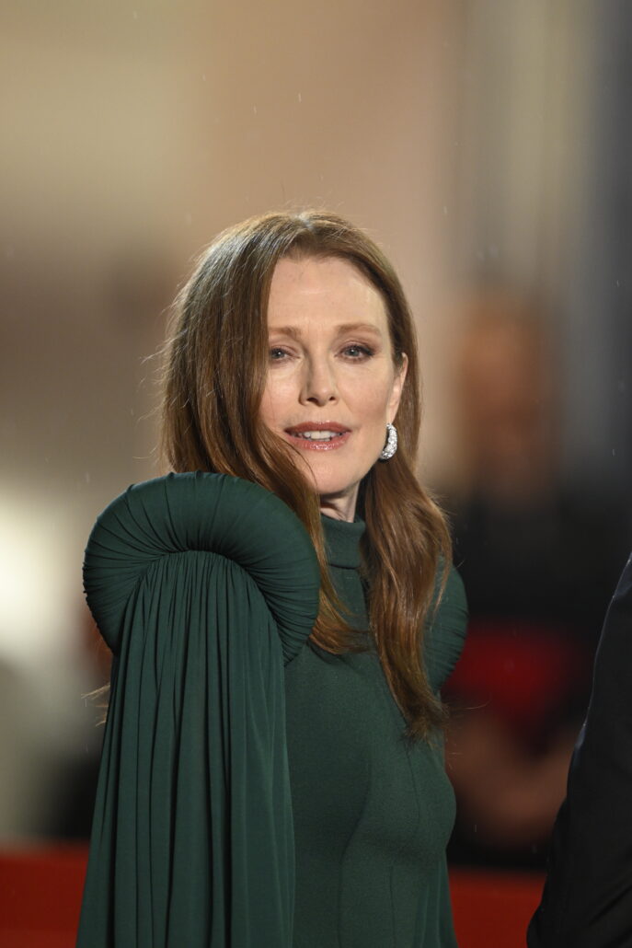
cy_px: 474
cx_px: 316
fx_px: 14741
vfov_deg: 3.7
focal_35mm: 560
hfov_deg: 2.5
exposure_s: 1/500
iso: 2000
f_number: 4
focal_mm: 560
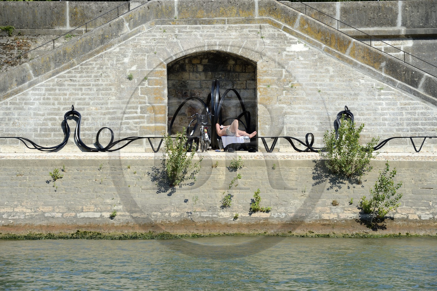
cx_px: 218
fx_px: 1698
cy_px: 146
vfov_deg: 9.8
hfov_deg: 14.7
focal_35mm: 140
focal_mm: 140
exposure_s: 1/400
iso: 200
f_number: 9
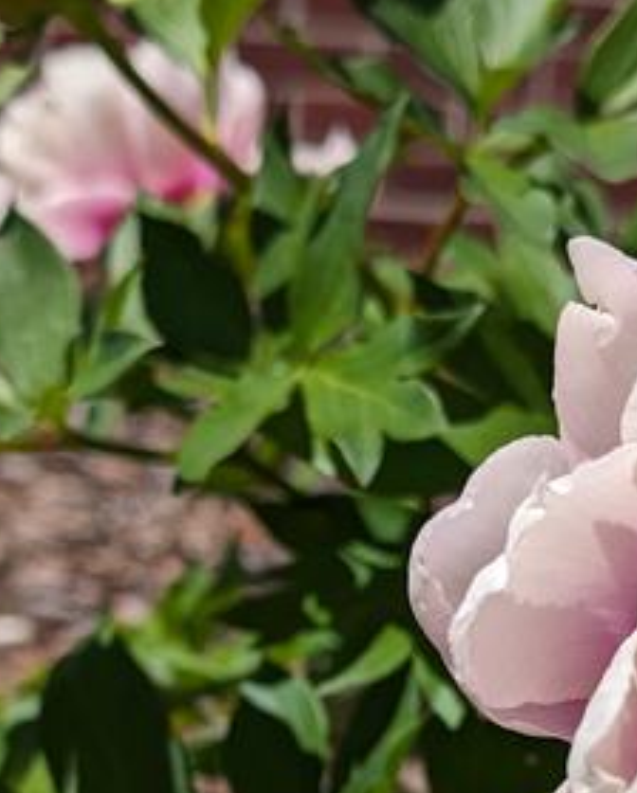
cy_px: 765
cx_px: 411
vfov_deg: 23.5
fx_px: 1834
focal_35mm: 78
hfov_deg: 19.7
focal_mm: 6.9
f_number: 1.68
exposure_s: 1/2299
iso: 20
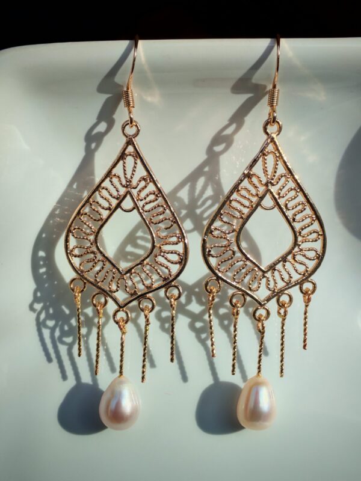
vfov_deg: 28.6
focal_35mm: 68
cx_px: 180
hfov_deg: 21.6
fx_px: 946
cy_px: 240
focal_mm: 5.52
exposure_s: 1/690
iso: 50
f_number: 1.95
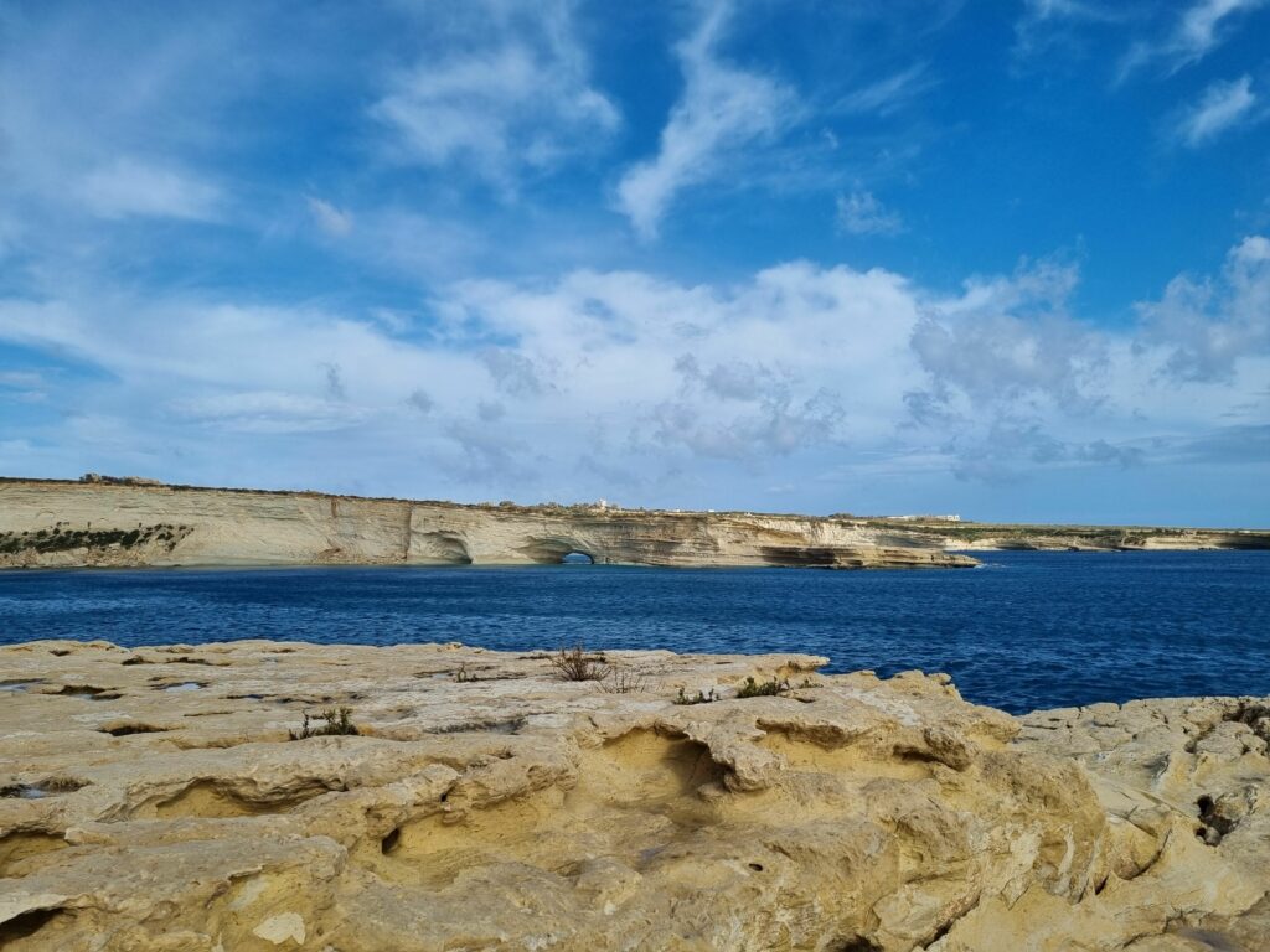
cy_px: 476
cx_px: 635
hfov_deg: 67.3
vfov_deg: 53.1
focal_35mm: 26
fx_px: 954
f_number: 1.8
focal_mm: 5.4
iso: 50
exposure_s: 1/4656
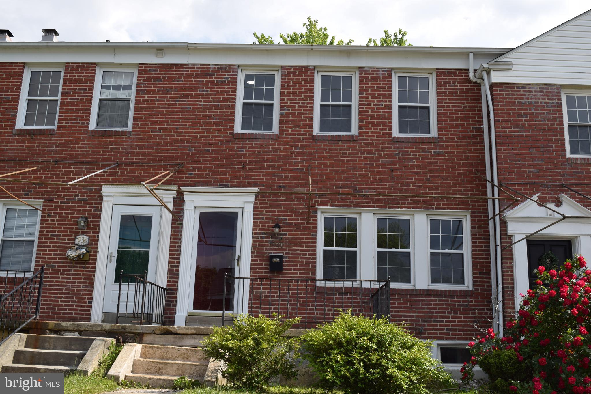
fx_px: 640
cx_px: 296
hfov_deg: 49.6
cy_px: 197
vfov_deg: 34.2
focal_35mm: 39
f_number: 7.1
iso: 100
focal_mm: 26
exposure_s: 1/200
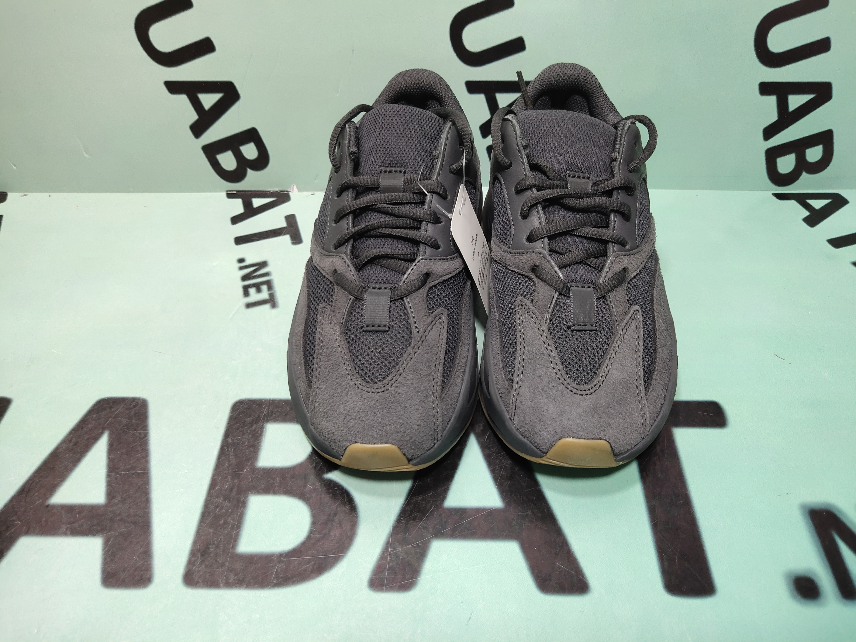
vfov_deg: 46.8
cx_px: 428
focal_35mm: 30
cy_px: 321
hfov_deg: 60.0
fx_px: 742
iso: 179
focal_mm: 4.35
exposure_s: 1/100
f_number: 1.79
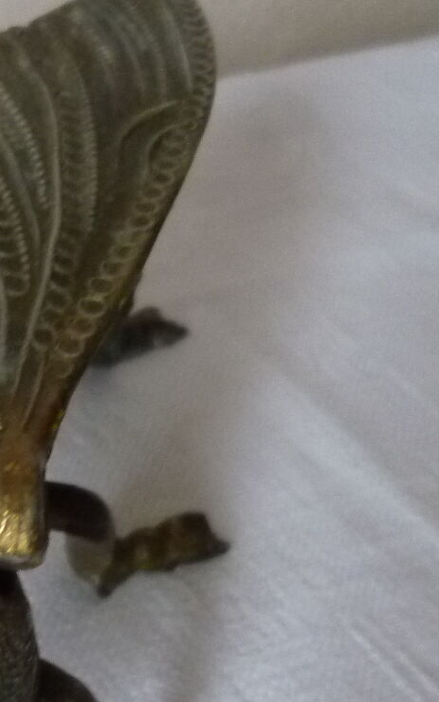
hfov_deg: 16.7
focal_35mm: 73
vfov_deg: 27.3
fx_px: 1396
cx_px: -150
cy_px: 612
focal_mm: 4.5
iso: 400
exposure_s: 1/30
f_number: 2.8
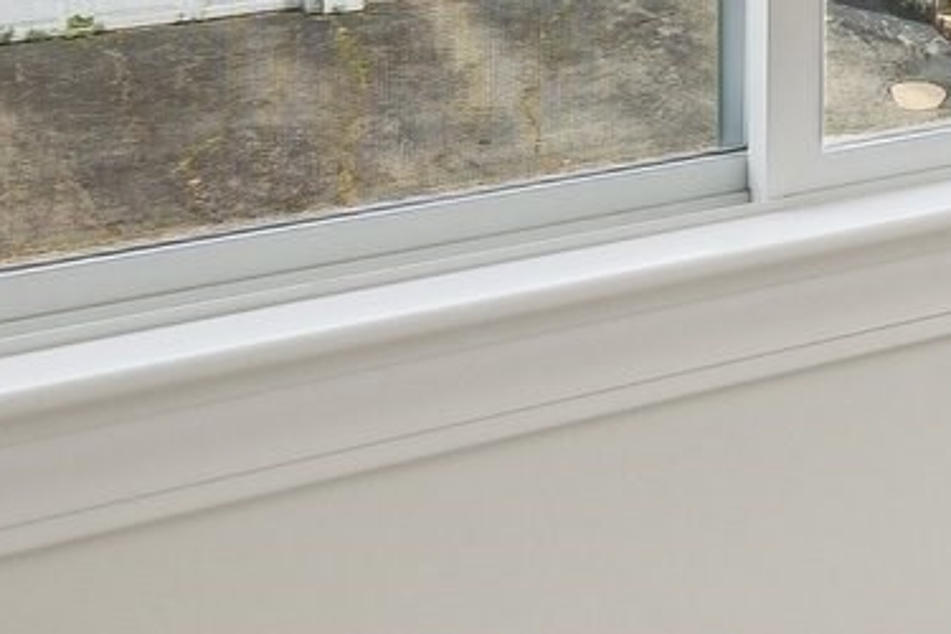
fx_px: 2166
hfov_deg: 15.2
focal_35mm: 82
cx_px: 2244
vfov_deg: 15.1
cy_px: -399
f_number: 5.6
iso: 320
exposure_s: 1/170
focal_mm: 10
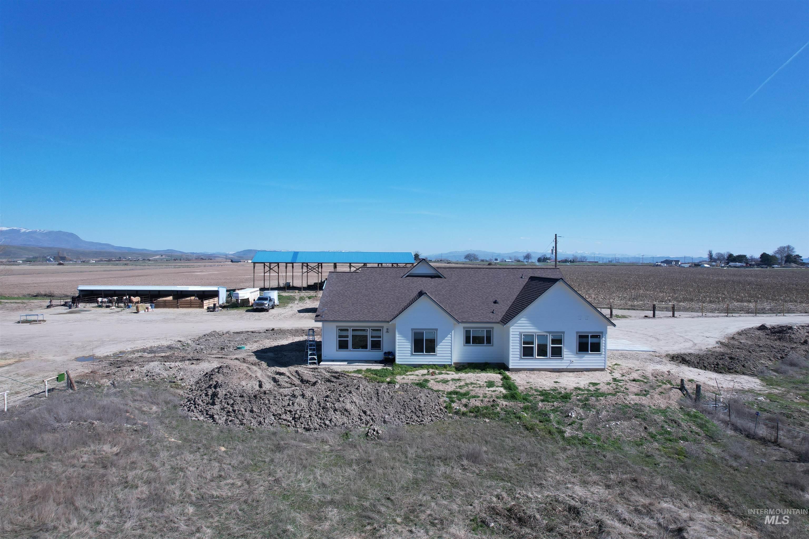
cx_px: 404
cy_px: 270
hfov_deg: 78.6
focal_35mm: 22
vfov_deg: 57.2
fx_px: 494
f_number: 2.8
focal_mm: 8.38
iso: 110
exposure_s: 1/500
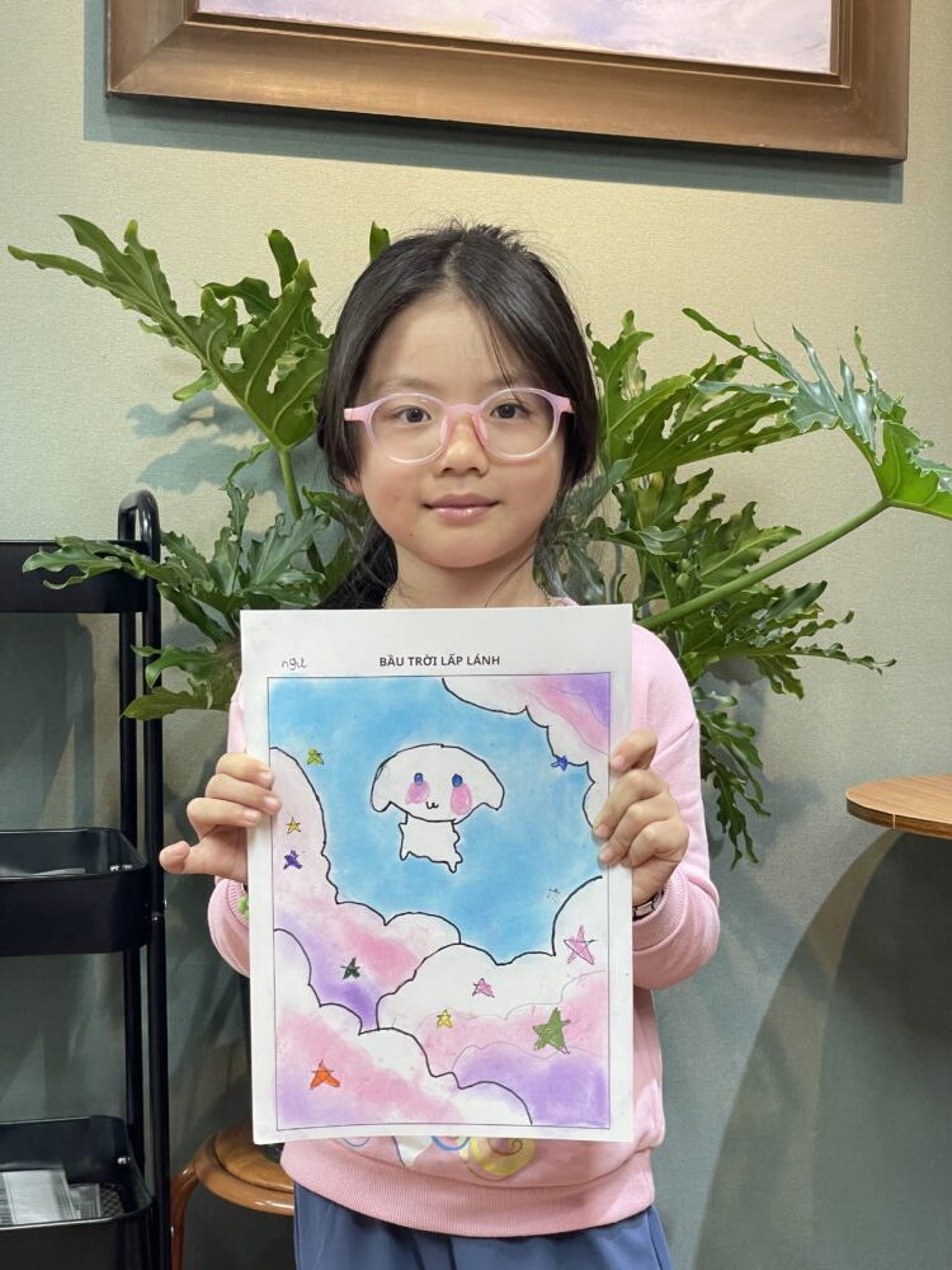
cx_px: 476
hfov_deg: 28.0
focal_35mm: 52
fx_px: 1907
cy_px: 635
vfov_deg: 36.8
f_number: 2
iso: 200
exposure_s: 1/100
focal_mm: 6
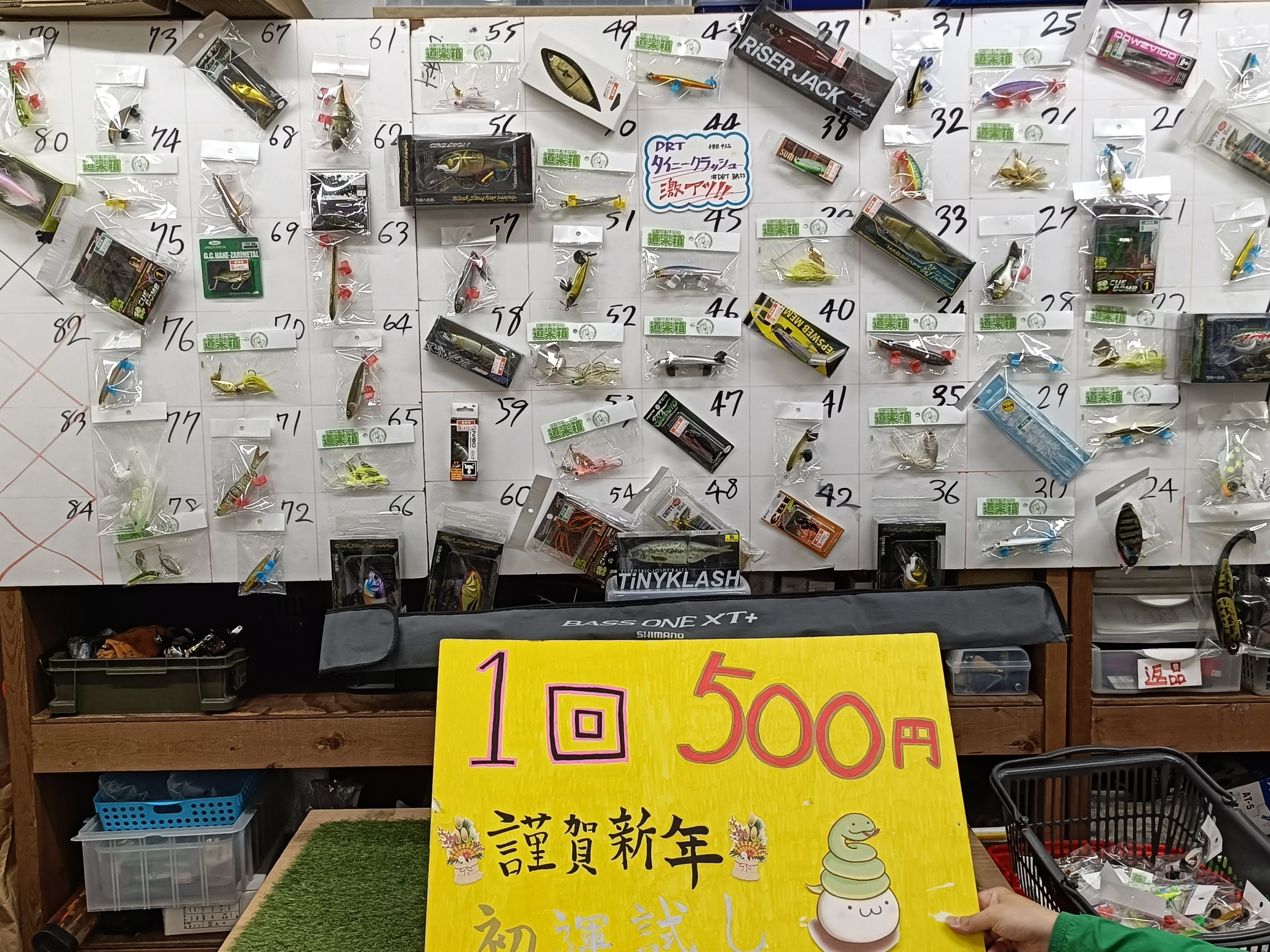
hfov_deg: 51.4
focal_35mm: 36
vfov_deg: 39.7
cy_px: 476
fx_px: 1321
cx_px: 635
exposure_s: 1/60
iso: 320
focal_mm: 4.7
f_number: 1.7
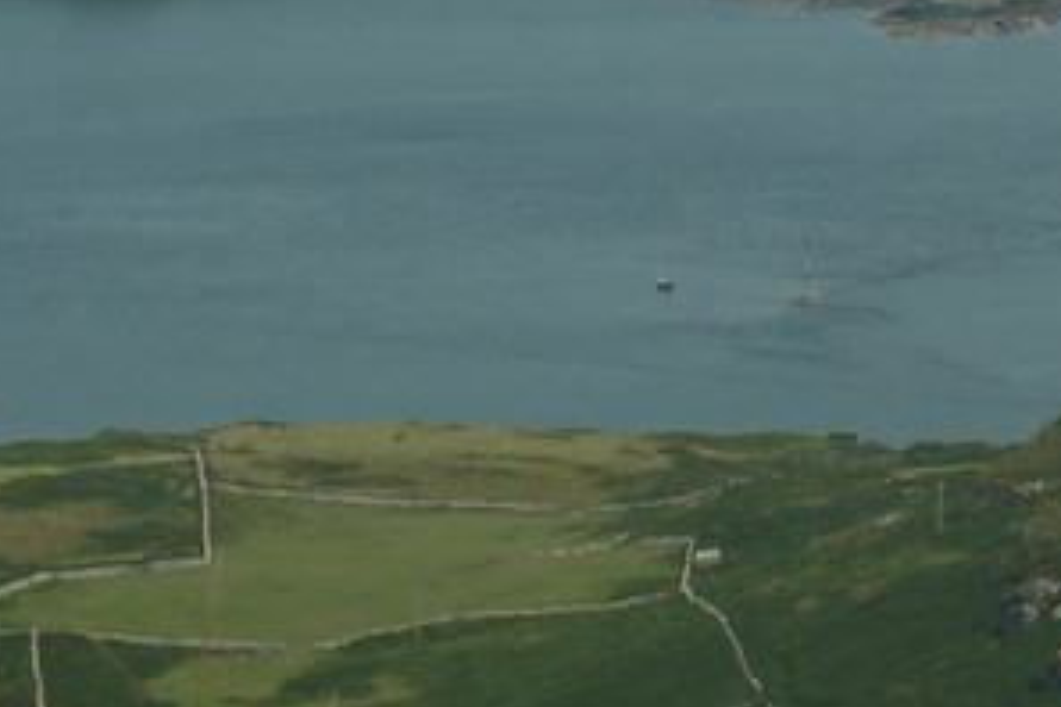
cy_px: -636
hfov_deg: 5.4
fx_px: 11081
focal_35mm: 376
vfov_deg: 3.6
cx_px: 1434
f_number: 10
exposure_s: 1/400
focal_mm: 62
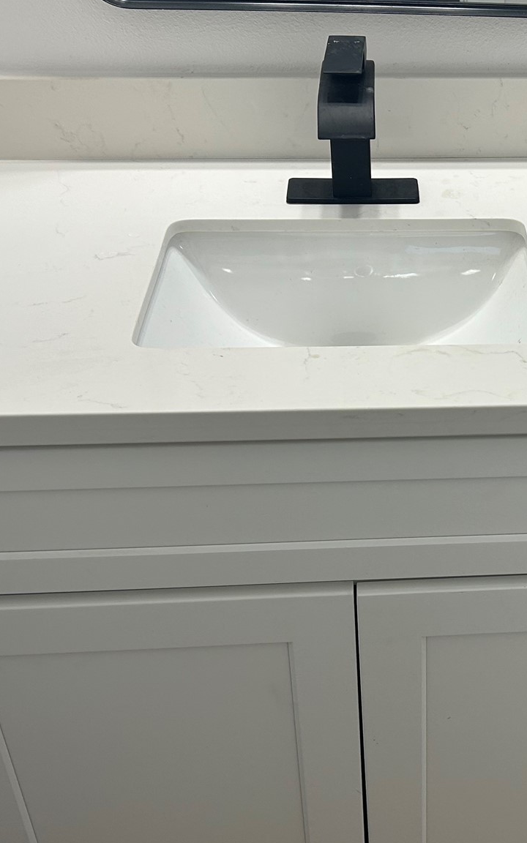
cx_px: 498
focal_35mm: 49
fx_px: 1126
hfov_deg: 25.3
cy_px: 437
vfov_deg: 41.0
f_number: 1.5
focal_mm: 5.7
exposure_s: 1/120
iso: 64
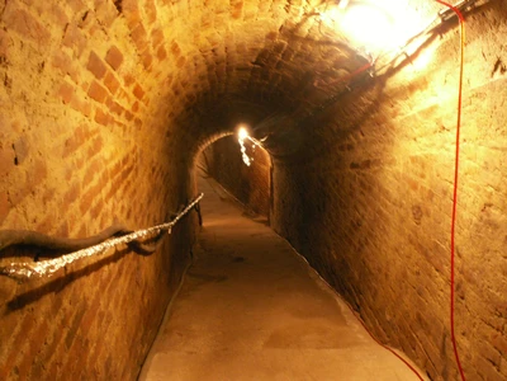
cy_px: 190
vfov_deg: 40.7
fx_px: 513
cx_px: 254
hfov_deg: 52.6
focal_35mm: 35
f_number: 2.8
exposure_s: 2
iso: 160
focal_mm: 5.86
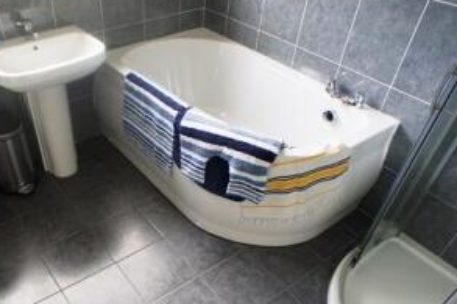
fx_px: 495
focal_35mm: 39
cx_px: 153
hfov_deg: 48.7
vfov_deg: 33.9
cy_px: 203
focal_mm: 16
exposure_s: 1/50
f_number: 3.2
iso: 200
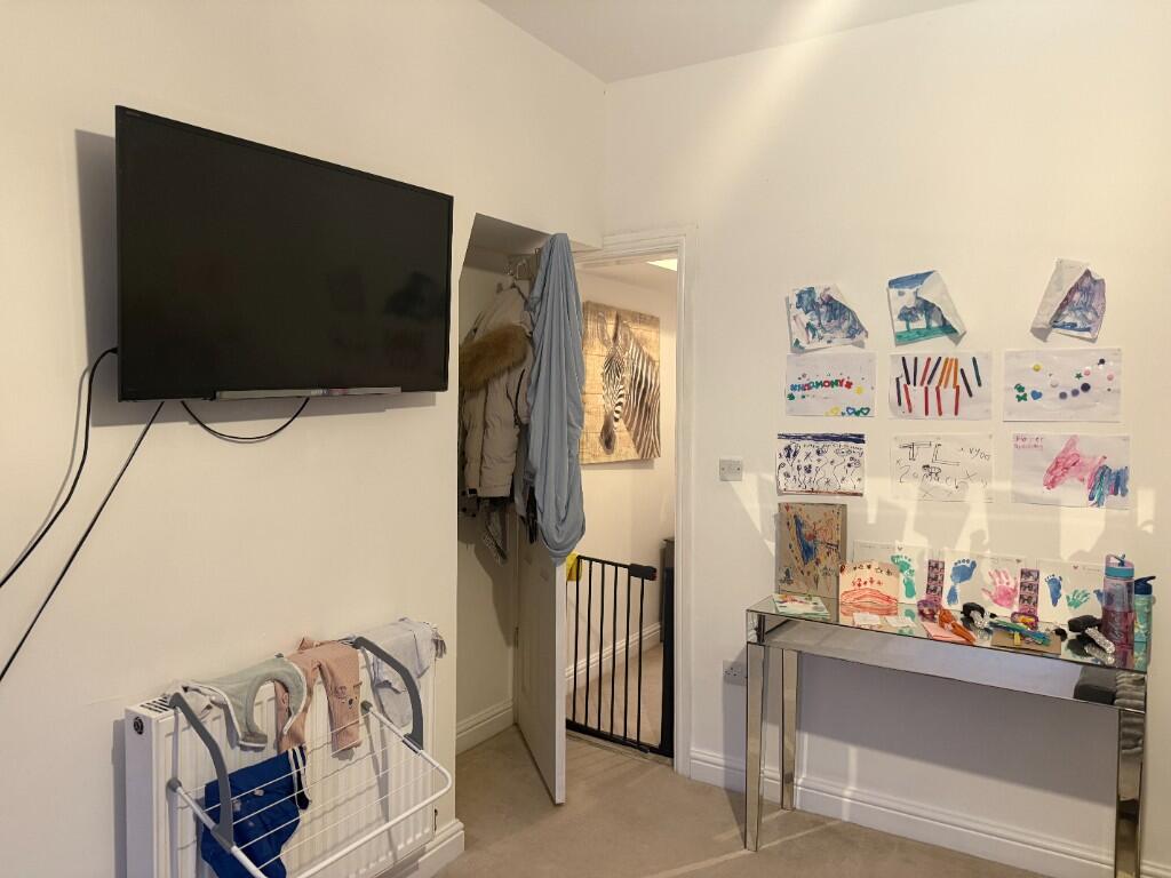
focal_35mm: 24
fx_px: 812
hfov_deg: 71.6
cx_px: 586
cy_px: 439
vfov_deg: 56.8
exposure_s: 1/50
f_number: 1.78
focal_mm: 6.76
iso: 400
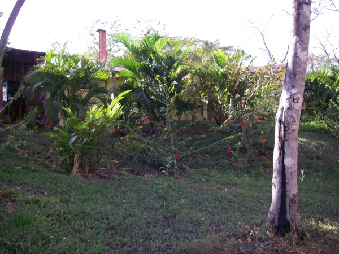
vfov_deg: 37.7
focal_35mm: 38
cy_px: 127
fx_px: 372
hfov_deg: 49.0
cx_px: 170
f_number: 3.3
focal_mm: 6.3
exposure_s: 1/100
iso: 64
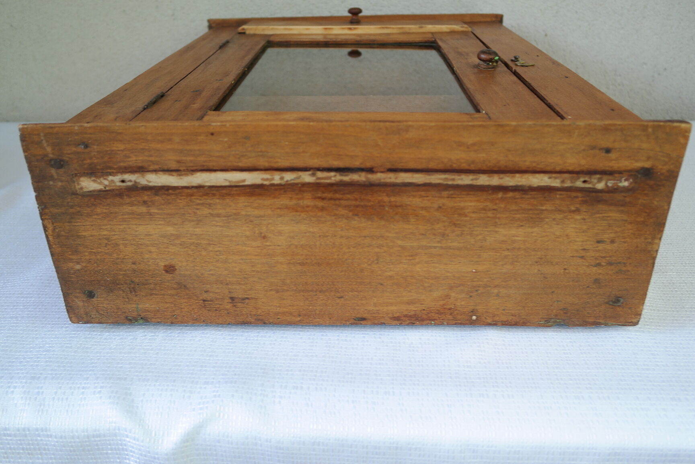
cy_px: 232
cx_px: 348
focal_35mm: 30
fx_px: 579
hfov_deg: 61.9
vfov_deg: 43.6
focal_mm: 20
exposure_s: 1/30
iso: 100
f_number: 3.5
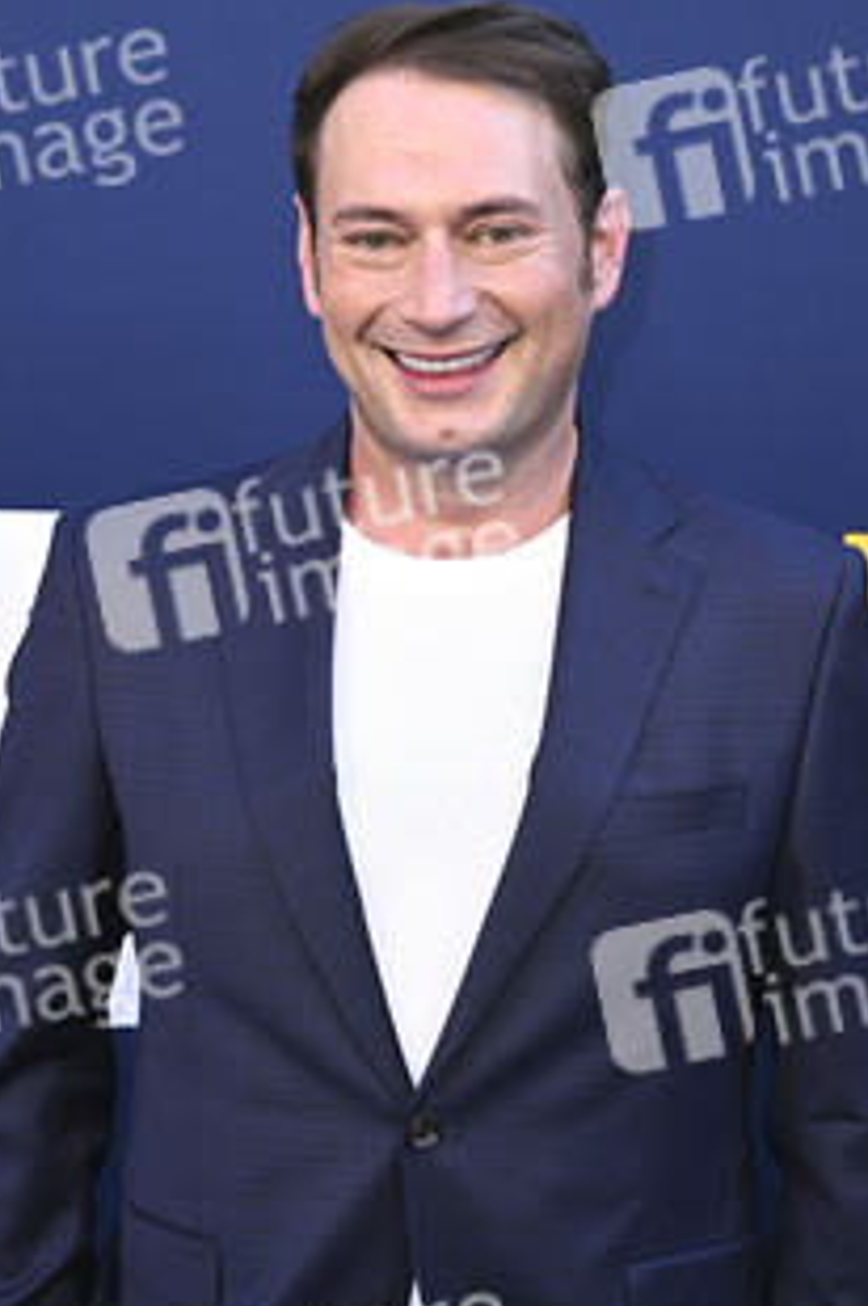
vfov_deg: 25.4
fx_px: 2900
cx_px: 426
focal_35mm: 80
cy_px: 763
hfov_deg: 17.0
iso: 400
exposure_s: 1/200
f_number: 6.3
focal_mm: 62
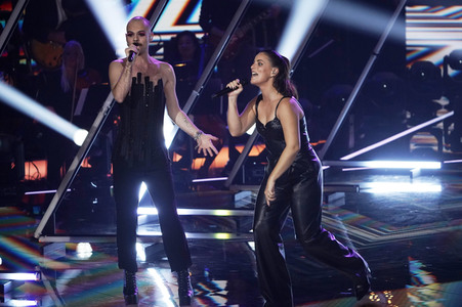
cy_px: 154
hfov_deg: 7.6
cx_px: 231
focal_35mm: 273
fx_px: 3501
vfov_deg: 5.0
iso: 4000
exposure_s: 1/320
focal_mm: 273
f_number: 5.6
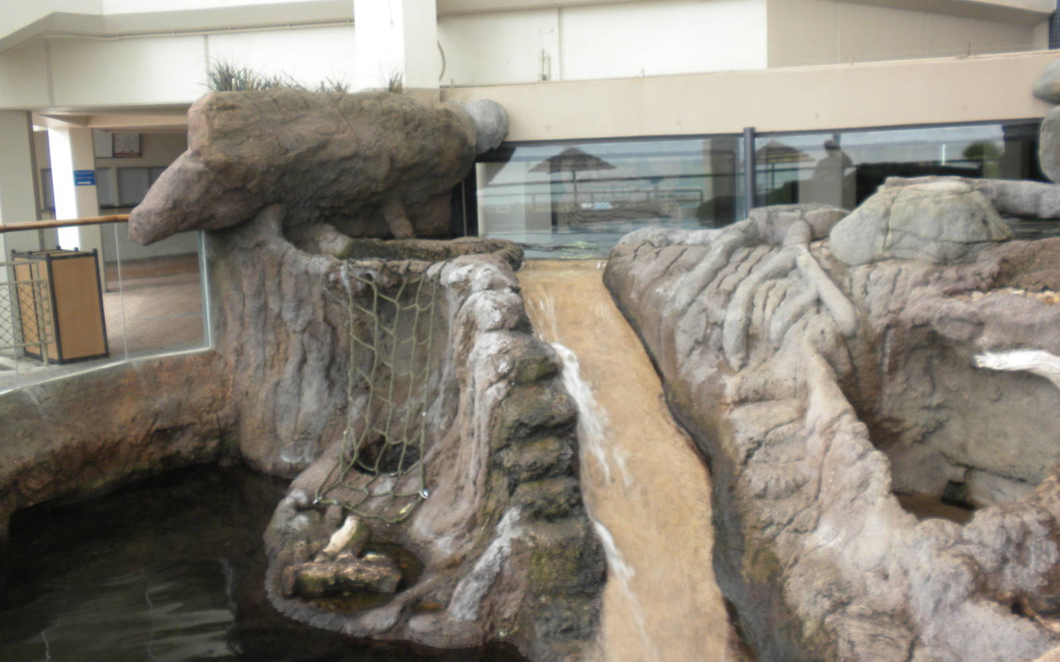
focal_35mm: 40
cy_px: 301
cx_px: 528
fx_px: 1155
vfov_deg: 32.0
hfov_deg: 49.3
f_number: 3.5
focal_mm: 6.6
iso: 64
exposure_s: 1/63.1
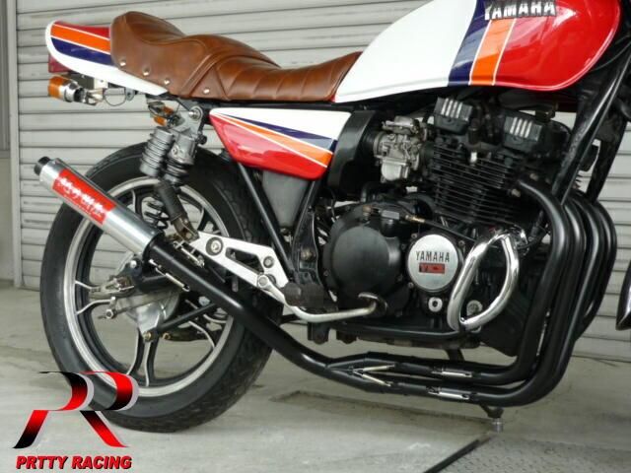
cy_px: 236
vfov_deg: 21.0
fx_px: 1276
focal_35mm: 70
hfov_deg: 27.8
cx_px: 316
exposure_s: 1/40
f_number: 3
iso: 100
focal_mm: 7.2
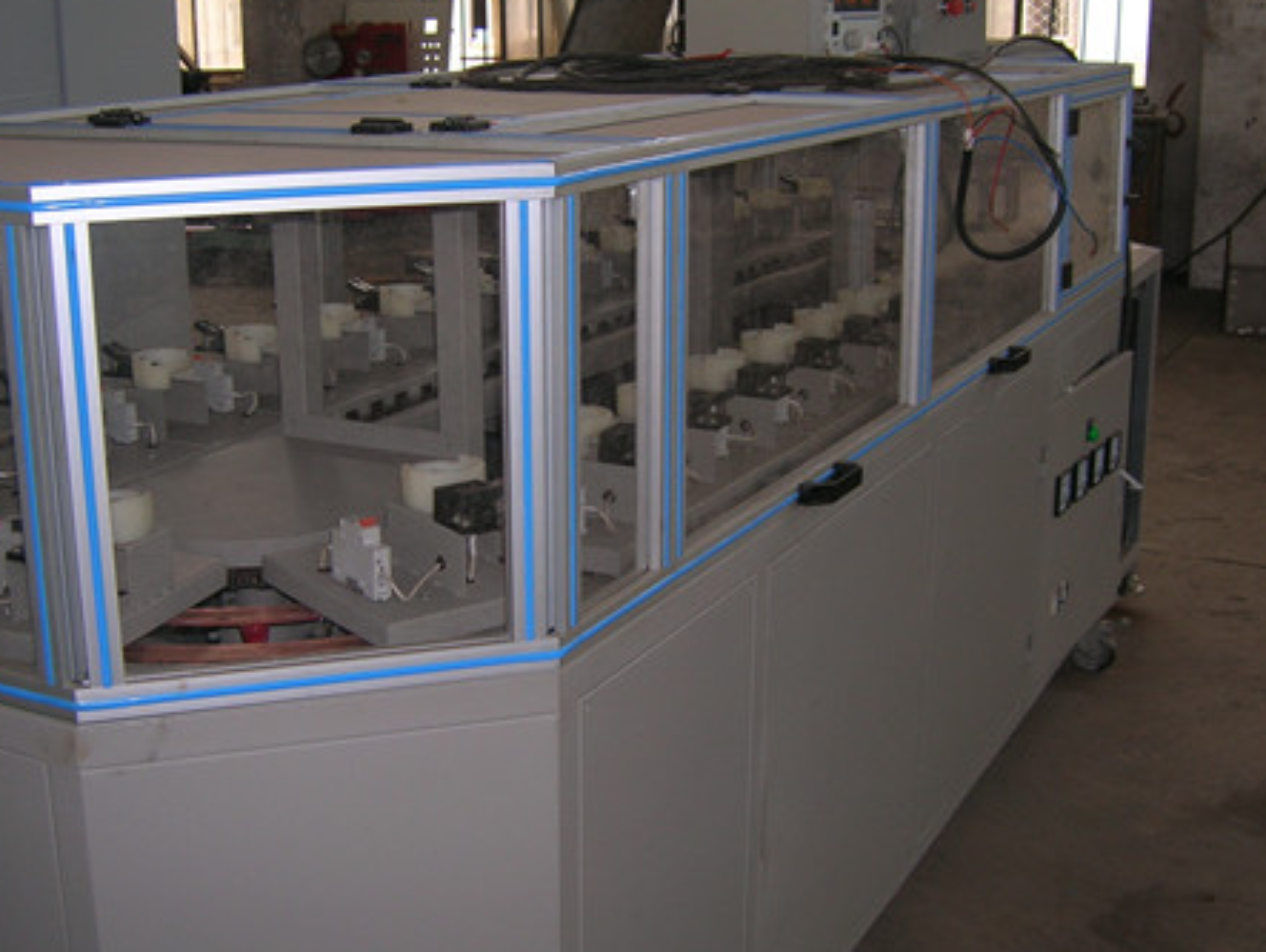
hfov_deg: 41.2
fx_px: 1684
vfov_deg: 31.5
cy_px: 532
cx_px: 563
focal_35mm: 46
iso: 50
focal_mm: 5.7
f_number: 2.9
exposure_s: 1/60.1
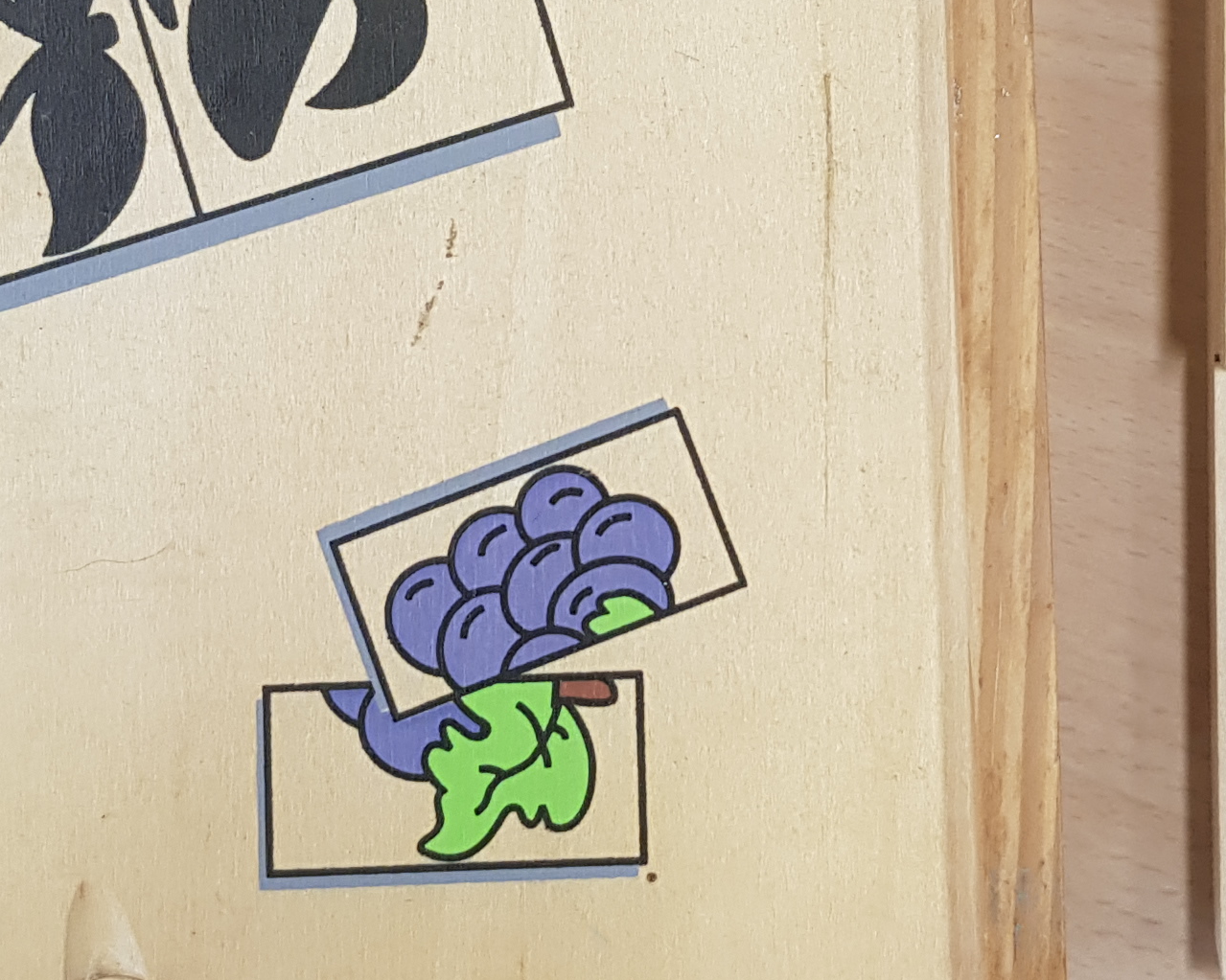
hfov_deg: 23.8
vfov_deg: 19.2
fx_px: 2903
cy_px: 410
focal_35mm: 80
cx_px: 766
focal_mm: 4.2
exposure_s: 1/50
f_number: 1.7
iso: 100
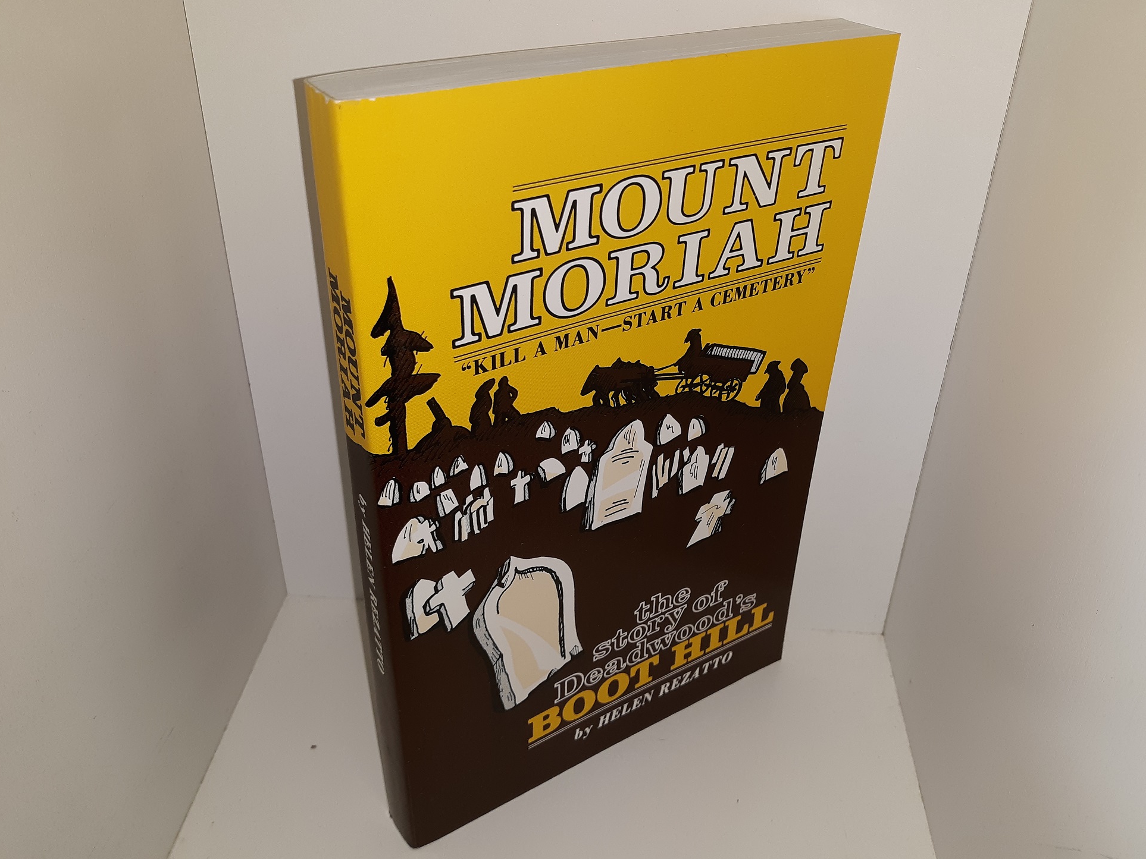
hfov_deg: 59.9
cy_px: 416
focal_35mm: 30
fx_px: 993
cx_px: 606
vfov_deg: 46.8
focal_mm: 3.7
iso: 40
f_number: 1.7
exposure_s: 1/212
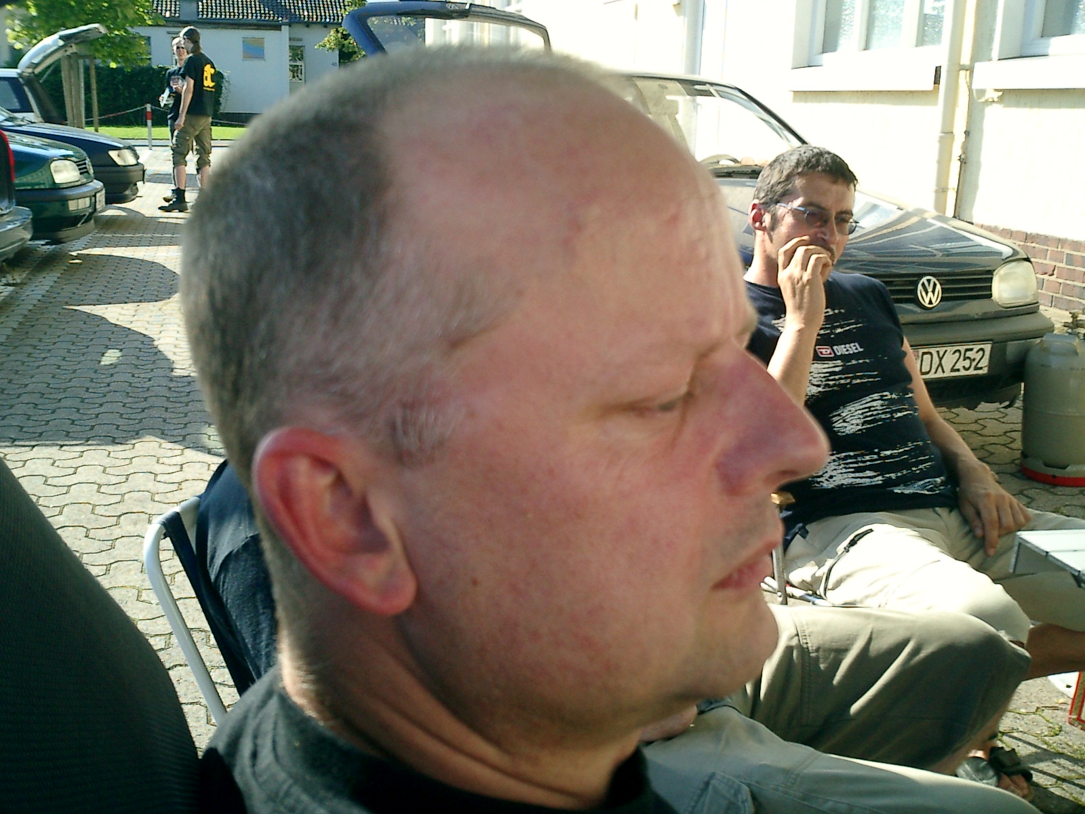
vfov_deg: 39.7
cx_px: 542
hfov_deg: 51.4
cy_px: 407
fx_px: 1128
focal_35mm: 36
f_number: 3.2
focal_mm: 7.5
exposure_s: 1/500
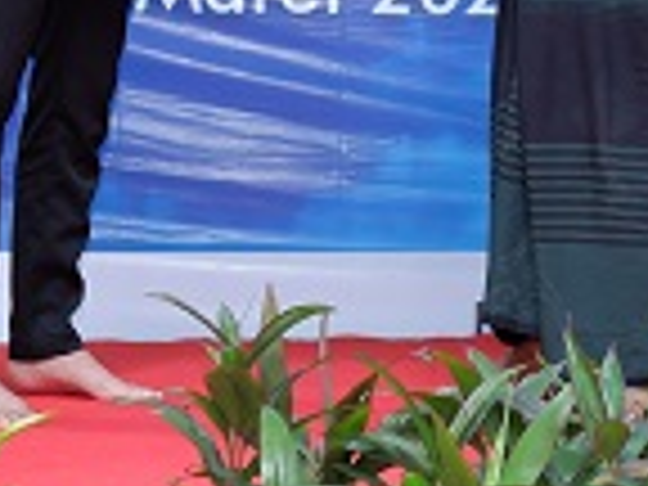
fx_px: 3763
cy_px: -225
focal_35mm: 201
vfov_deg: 7.3
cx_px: 702
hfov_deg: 9.7
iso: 800
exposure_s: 1/160
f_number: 2.2
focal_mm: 33
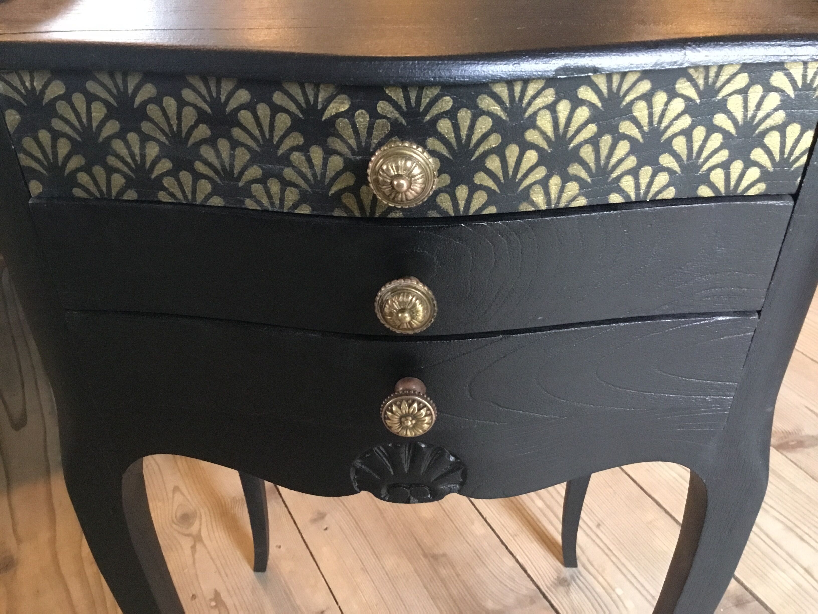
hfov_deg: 58.4
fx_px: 733
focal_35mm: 31
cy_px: 307
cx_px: 409
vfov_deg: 45.4
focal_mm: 3.3
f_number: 2.4
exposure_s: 1/17
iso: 320
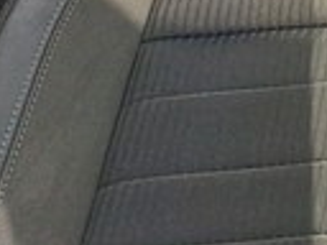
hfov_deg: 13.8
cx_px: 705
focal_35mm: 115
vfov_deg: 10.9
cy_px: -345
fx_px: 1086
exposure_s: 1/100
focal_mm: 5.4
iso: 800
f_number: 1.8
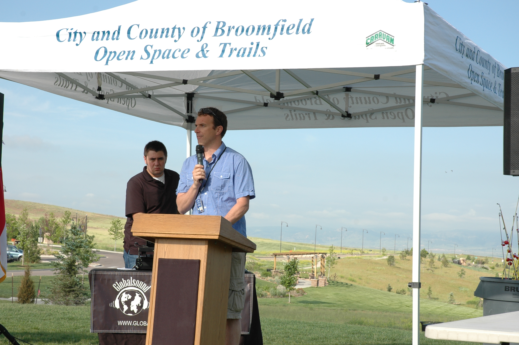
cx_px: 260
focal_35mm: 78
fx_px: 1123
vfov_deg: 17.5
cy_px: 172
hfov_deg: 26.0
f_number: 8
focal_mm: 52
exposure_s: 1/250
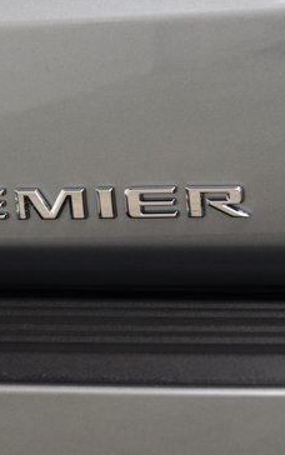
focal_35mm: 188
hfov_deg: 7.0
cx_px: 64
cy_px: 209
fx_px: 2333
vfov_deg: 11.1
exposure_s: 1/30
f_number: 5.6
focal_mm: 70
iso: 1600
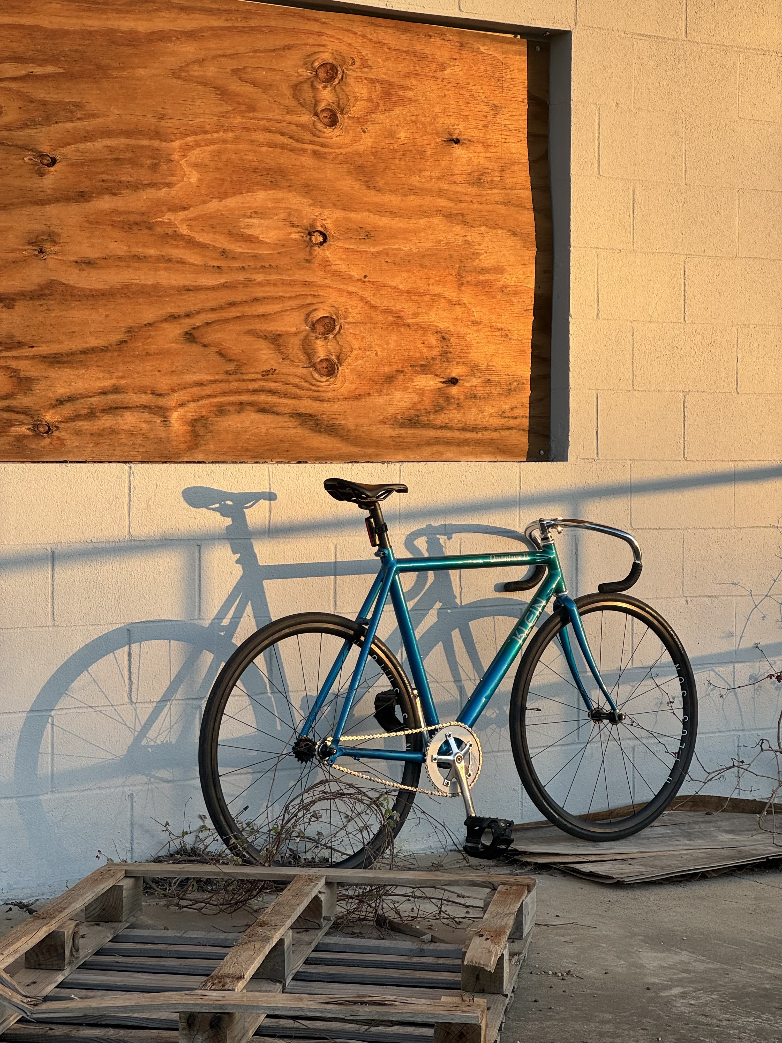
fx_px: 2319
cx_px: 391
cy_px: 522
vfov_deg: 25.3
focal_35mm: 77
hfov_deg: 19.1
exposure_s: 1/116
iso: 25
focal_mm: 9
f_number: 2.8
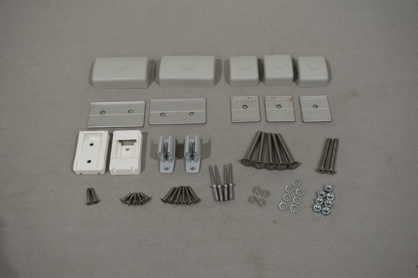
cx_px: 209
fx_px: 488
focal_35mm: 42
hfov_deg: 46.4
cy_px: 139
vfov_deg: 31.9
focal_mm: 28
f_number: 5.6
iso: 320
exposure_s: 1/125
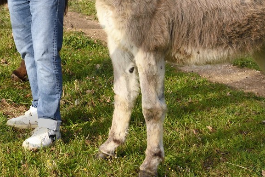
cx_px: -28
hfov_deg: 17.8
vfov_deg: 12.0
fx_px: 817
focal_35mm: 111
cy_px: -46
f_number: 8
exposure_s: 1/200
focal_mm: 40
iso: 200
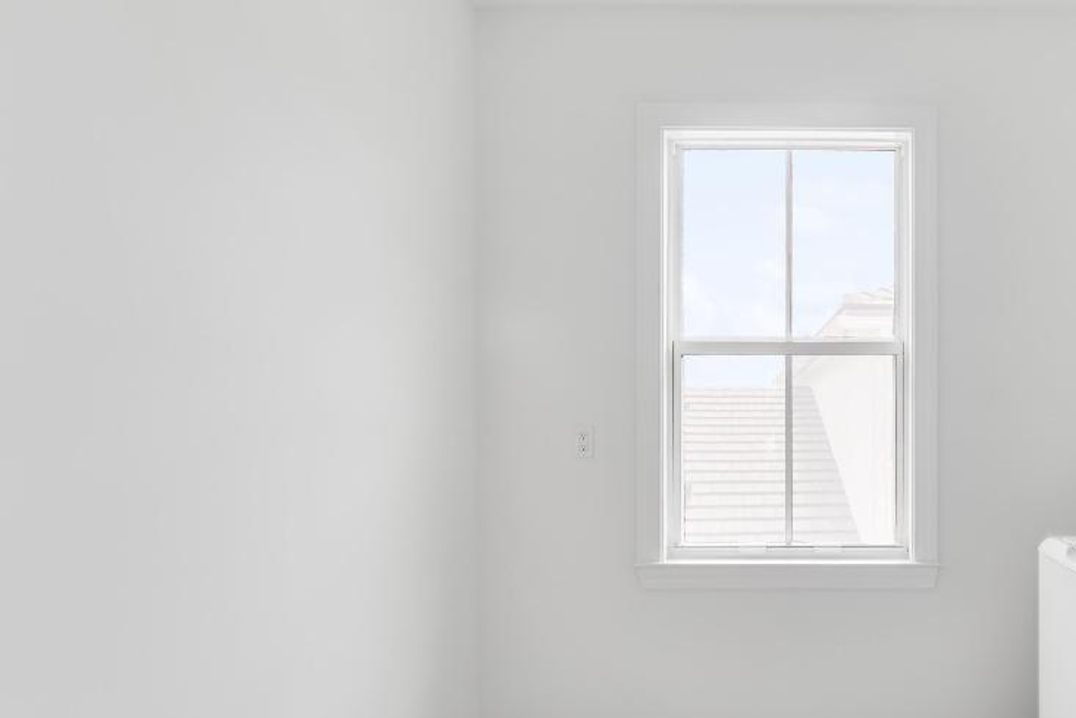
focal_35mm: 22
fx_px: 658
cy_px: 399
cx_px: 834
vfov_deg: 57.1
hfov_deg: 72.0
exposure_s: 1/20
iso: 160
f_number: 8
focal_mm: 14
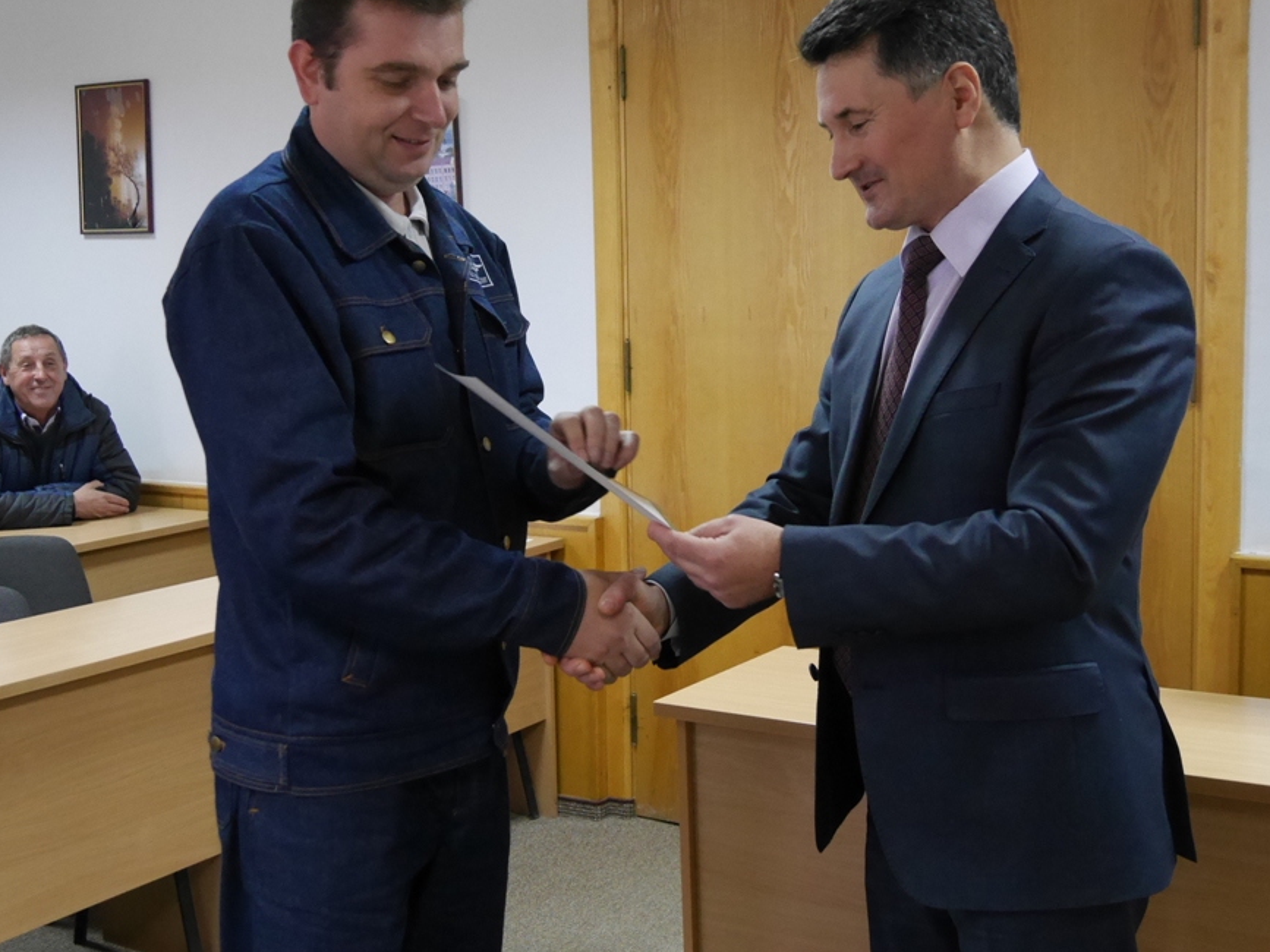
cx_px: 576
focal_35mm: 47
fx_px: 1724
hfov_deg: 40.4
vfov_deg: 30.8
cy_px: 424
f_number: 3.8
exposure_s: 1/60
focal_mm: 21
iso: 3200
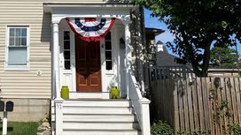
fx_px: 358
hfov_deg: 35.9
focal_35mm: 56
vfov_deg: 20.9
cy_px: 8
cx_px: 46
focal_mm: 3.99
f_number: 1.8
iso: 32
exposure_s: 1/5405
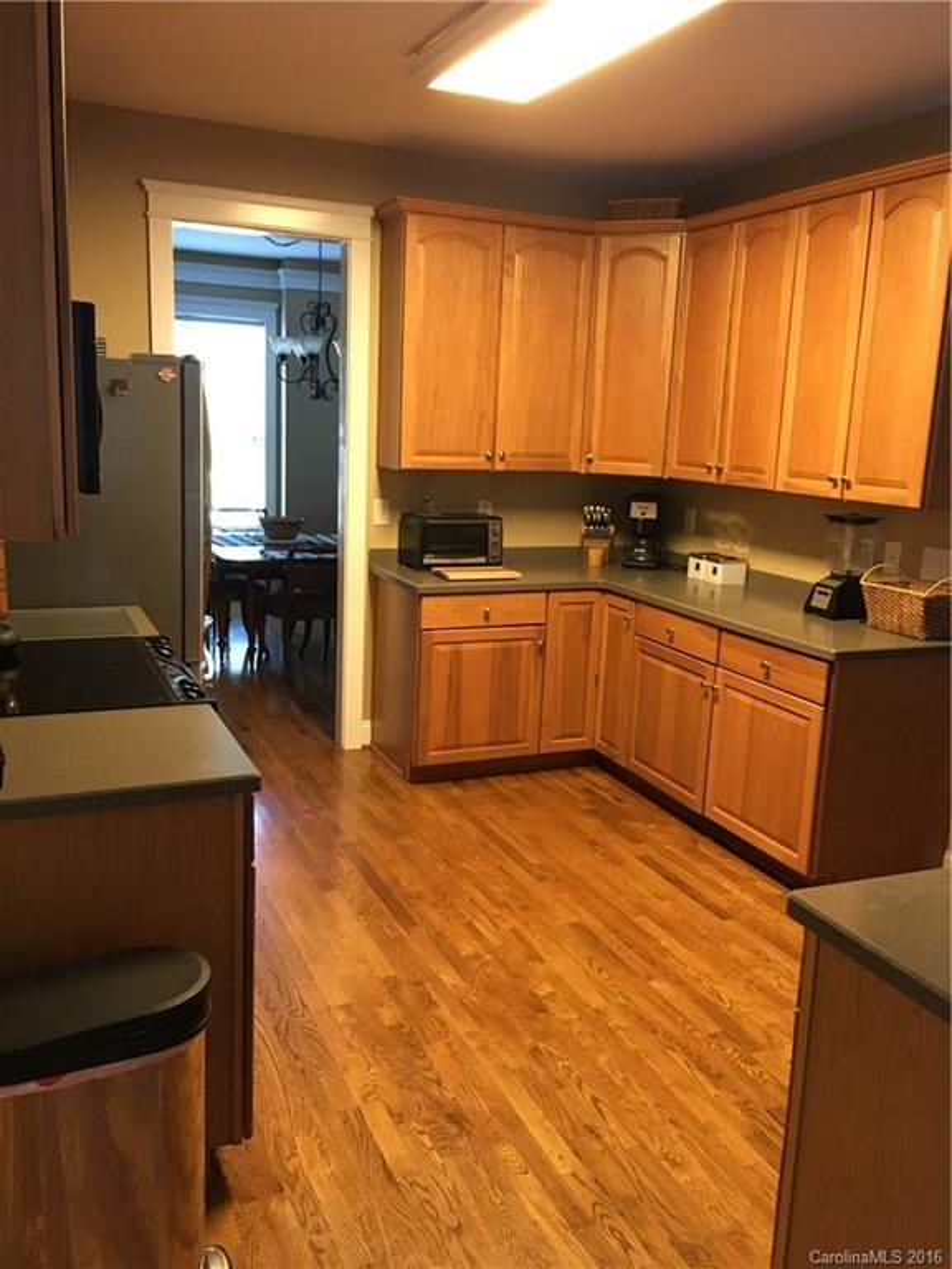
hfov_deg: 48.2
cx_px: 476
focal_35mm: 29
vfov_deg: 61.7
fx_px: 1063
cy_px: 634
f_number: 2.2
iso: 200
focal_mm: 4.15
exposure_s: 1/20
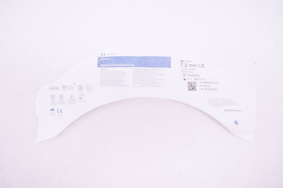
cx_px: 142
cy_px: 94
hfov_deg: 67.4
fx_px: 212
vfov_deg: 47.8
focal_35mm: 27
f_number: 22
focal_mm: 18
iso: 1600
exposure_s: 1/20
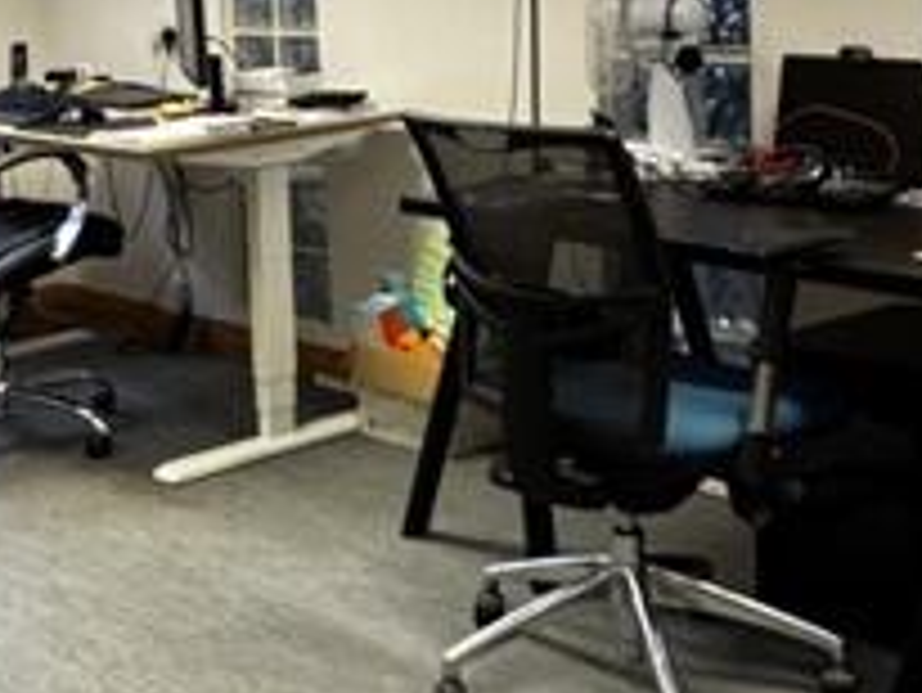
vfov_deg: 20.8
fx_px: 1866
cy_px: 135
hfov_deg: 27.4
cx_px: 225
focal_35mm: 70
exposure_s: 1/100
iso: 320
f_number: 2.2
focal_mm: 2.22
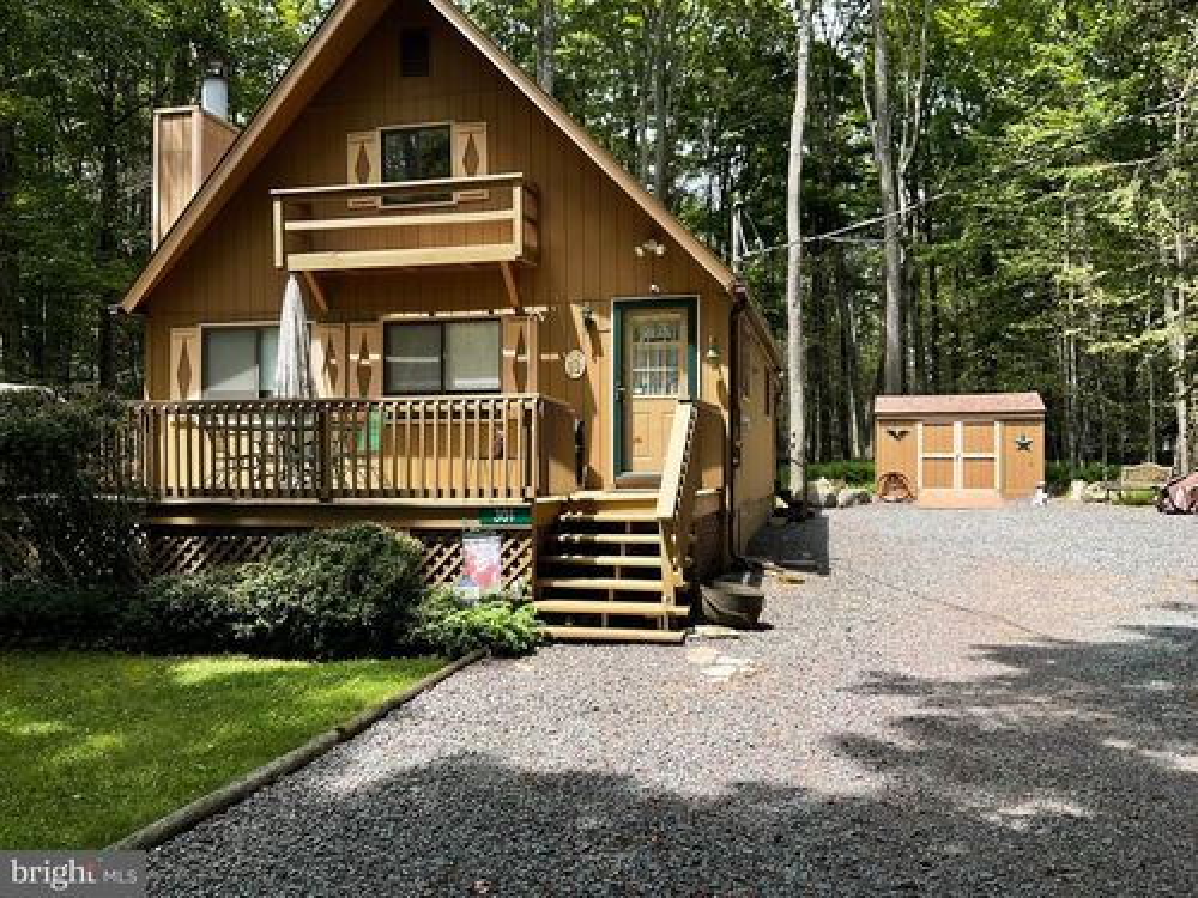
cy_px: 449
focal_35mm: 29
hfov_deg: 61.7
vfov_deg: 48.2
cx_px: 599
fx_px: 1004
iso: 25
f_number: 1.8
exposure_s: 1/454
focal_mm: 3
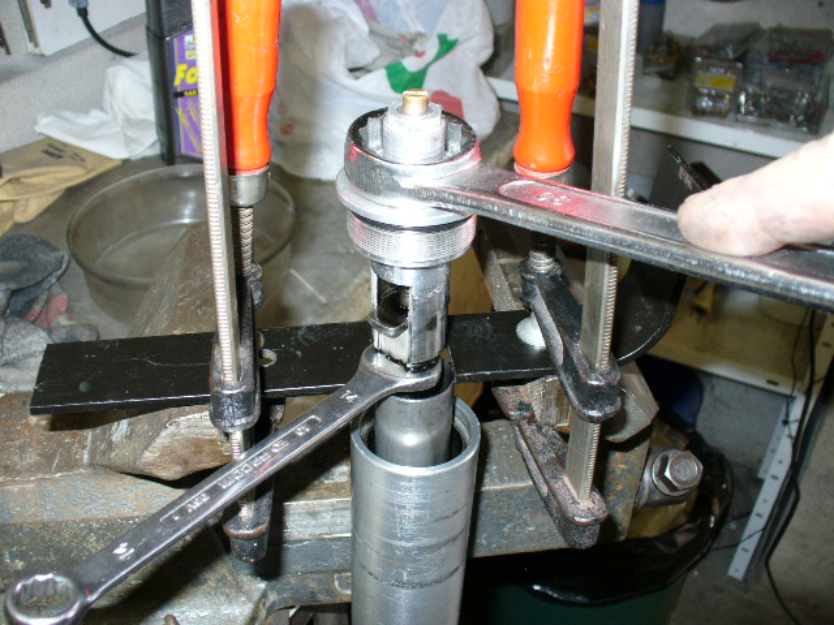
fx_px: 891
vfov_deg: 38.7
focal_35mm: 37
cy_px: 312
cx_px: 417
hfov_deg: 50.1
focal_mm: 6.1
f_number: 2.8
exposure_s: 1/30
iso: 100
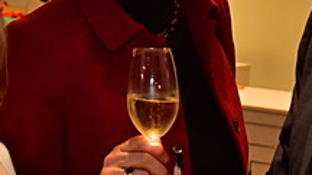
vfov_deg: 9.2
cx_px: 117
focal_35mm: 132
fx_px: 1091
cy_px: 85
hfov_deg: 16.3
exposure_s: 1/50
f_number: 5
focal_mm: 34
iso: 1600
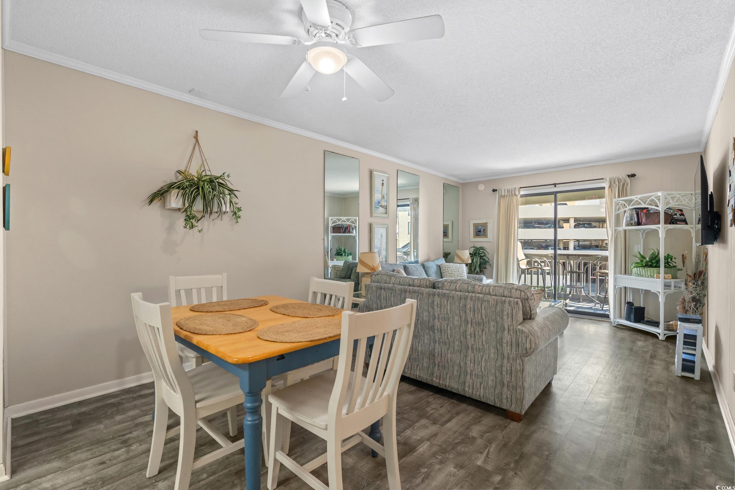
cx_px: 368
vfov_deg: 73.8
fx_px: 327
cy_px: 245
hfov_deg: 96.7
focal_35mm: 16
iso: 1000
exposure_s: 1/15
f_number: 8
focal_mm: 16
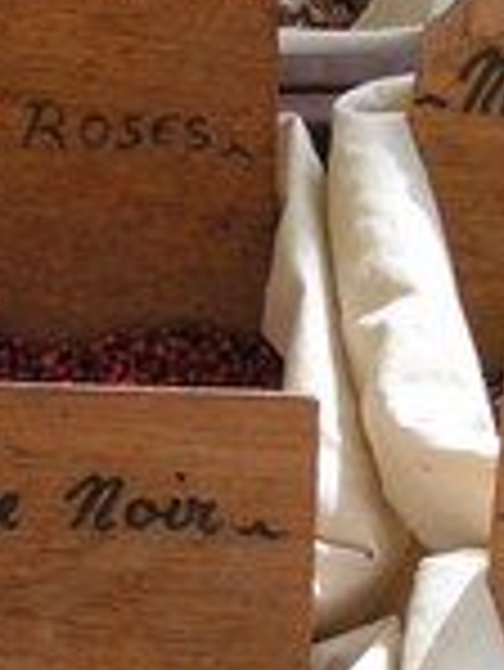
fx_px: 4148
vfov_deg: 9.2
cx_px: 212
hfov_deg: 7.0
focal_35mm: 214
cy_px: 375
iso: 50
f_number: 5.6
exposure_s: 1/160
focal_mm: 8
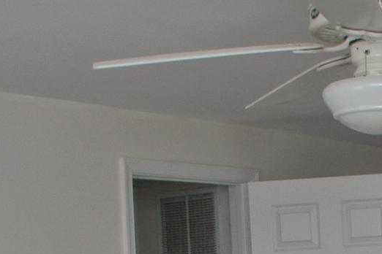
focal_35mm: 141
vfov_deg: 9.4
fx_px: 1496
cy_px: 403
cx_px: 419
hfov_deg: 14.2
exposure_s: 1/30
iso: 800
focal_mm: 24
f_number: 4
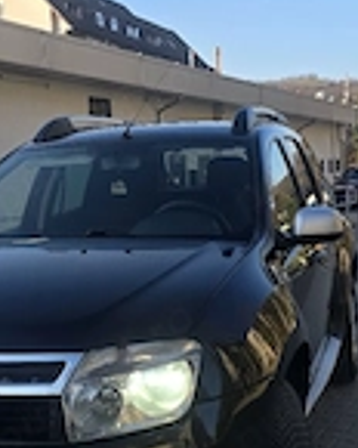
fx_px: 821
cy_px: 176
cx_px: 154
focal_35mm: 62
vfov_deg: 30.4
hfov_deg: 24.6
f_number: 1.7
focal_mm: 6.3
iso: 12
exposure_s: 1/217
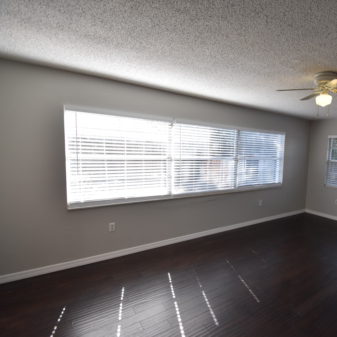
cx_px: 251
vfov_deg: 74.8
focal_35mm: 20
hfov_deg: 70.0
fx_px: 220
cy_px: 173
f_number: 3.5
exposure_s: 1/750
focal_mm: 10
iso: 800
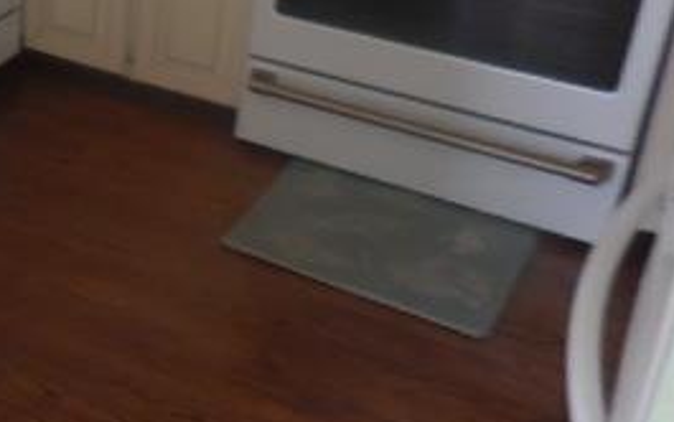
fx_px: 1176
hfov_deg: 28.0
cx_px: -135
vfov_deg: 19.9
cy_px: 33
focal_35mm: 64
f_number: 3.3
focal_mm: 4.5
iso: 180
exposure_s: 1/30
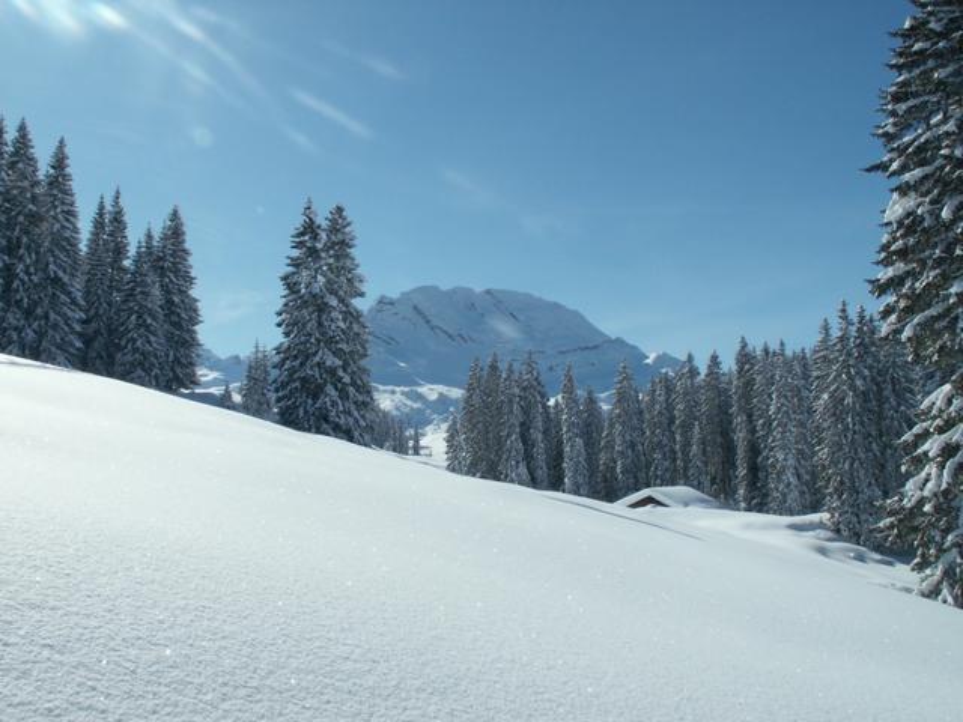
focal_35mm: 35
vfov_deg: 40.7
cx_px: 482
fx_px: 974
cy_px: 361
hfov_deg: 52.6
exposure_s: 1/400
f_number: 8
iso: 50
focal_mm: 5.86
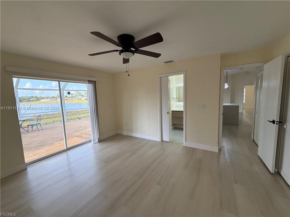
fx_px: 117
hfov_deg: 102.1
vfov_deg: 85.7
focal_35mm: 14
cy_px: 108
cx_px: 145
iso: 100
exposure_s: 1/120
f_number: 2.2
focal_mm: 2.22
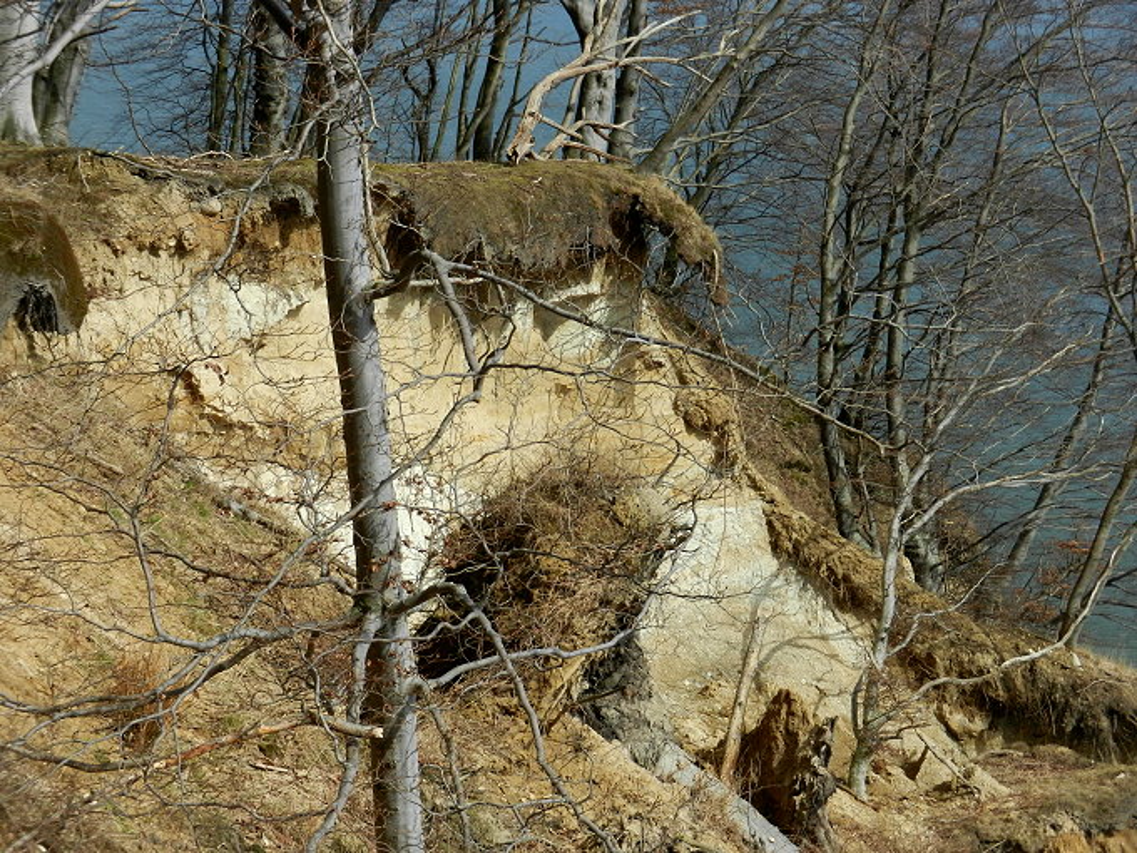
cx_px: 568
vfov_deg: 16.2
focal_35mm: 91
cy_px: 426
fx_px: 2989
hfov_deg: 21.5
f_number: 4.9
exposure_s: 1/1250
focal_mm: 16.3
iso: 160
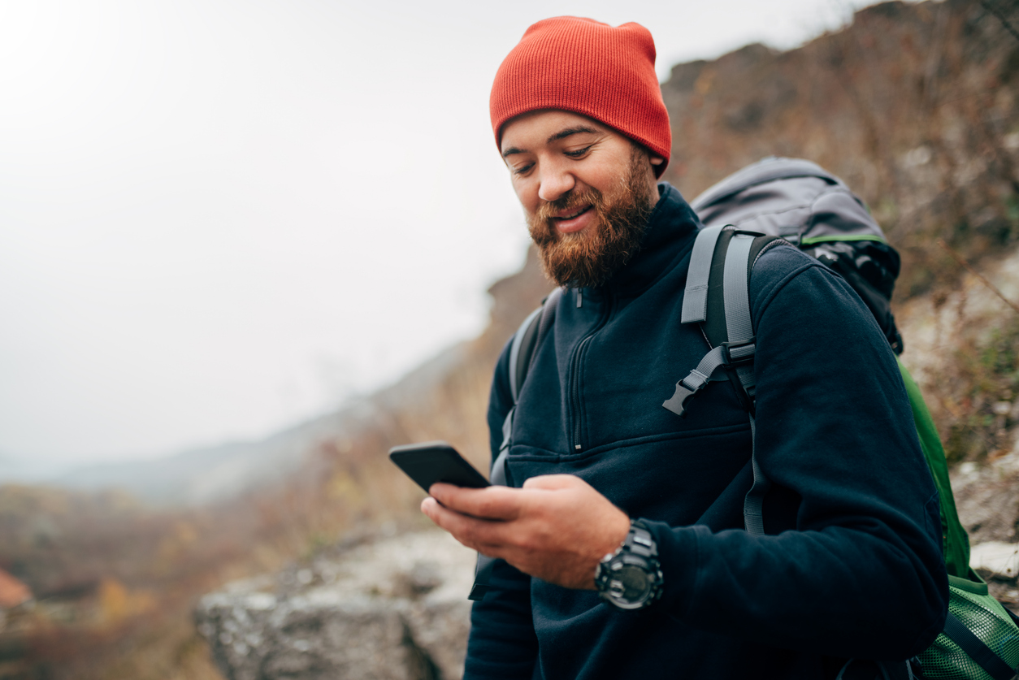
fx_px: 991
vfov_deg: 37.9
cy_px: 340
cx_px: 510
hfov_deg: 54.4
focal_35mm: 35
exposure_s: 1/1250
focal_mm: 35
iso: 200
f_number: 1.8
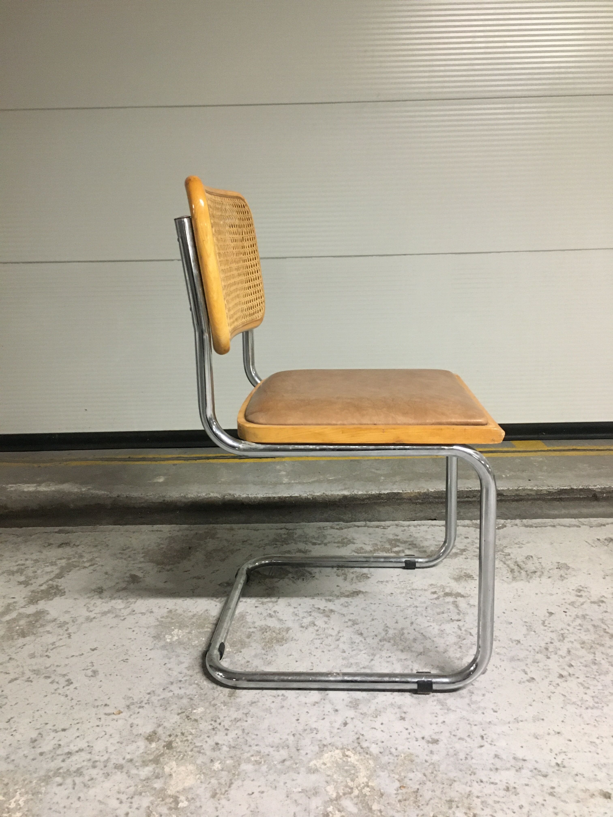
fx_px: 685
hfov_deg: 48.2
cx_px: 306
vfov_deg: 61.7
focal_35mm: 29
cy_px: 408
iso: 200
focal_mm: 4.15
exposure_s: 1/25
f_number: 2.2
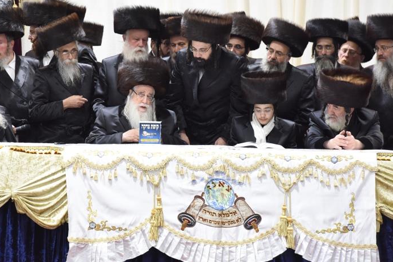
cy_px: 111
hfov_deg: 7.0
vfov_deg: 4.6
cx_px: 148
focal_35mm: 296
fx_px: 3230
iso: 3200
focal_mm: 200
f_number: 5
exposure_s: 1/125
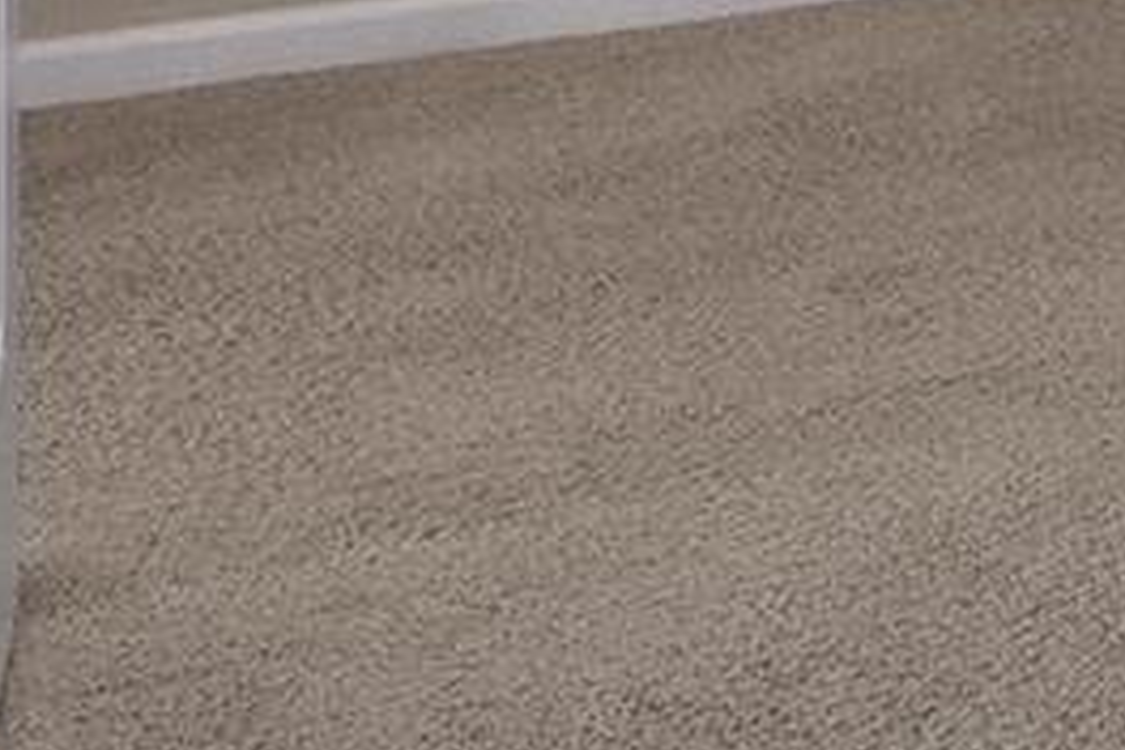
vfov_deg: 12.2
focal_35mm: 97
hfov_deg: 13.5
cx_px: 2876
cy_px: -835
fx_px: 3031
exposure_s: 1/8
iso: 400
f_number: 8
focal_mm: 8
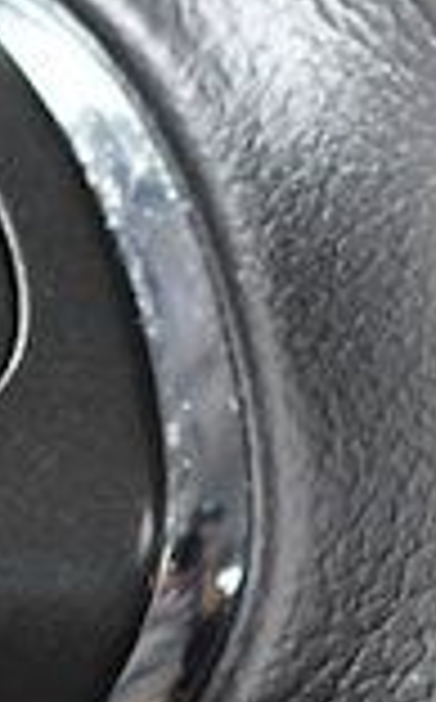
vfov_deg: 4.4
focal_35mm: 483
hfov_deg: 2.7
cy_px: 254
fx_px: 9217
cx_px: -373
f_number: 3.5
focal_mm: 48
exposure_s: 1/320
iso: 2500
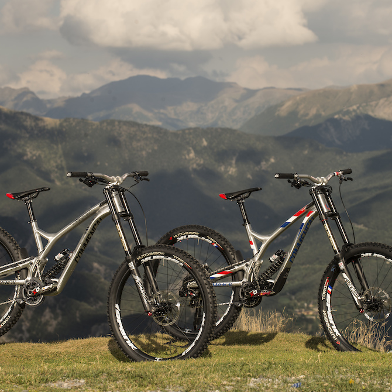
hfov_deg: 11.2
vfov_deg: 11.2
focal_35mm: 156
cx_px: 197
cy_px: 197
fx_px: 1999
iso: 100
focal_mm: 120
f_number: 9
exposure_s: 1/250
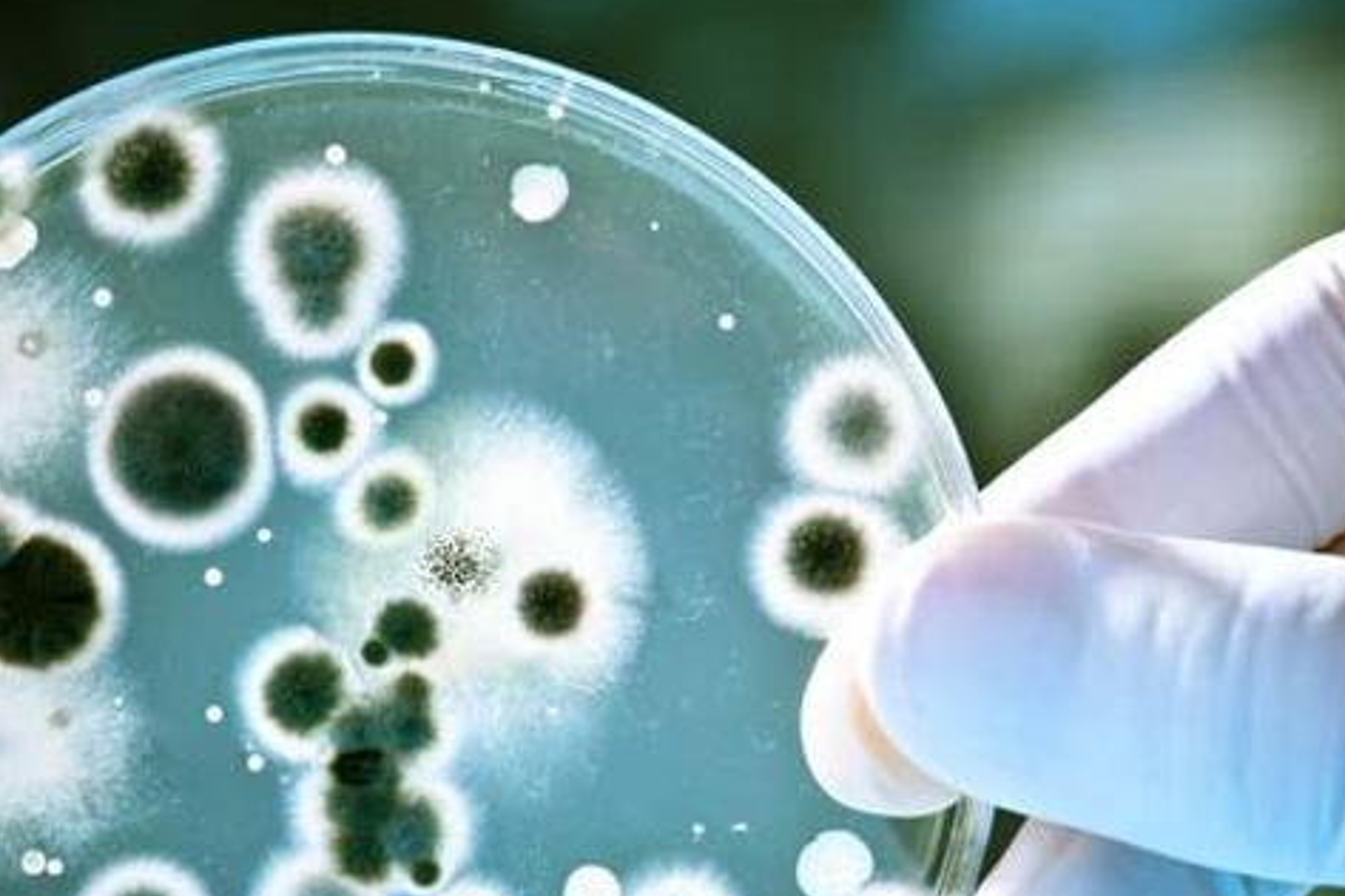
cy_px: 724
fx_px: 6909
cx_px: 775
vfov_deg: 7.4
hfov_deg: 11.1
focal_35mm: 185
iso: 100
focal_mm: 105
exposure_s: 1/160
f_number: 11
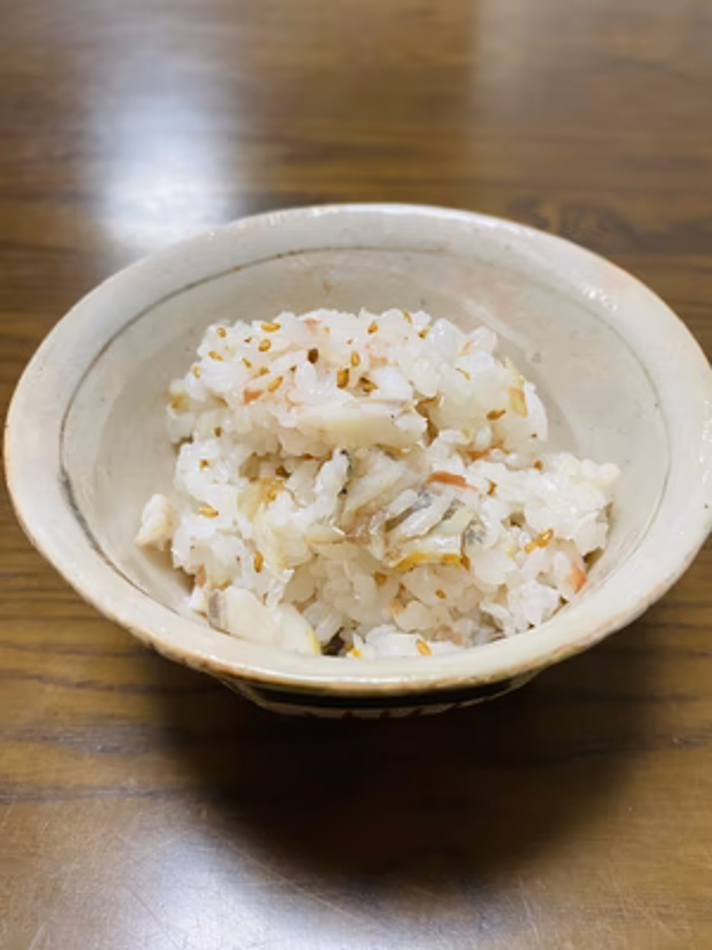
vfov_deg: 69.4
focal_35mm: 25
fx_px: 686
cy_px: 475
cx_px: 356
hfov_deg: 54.9
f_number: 1.8
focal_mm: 4.25
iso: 125
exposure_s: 1/60
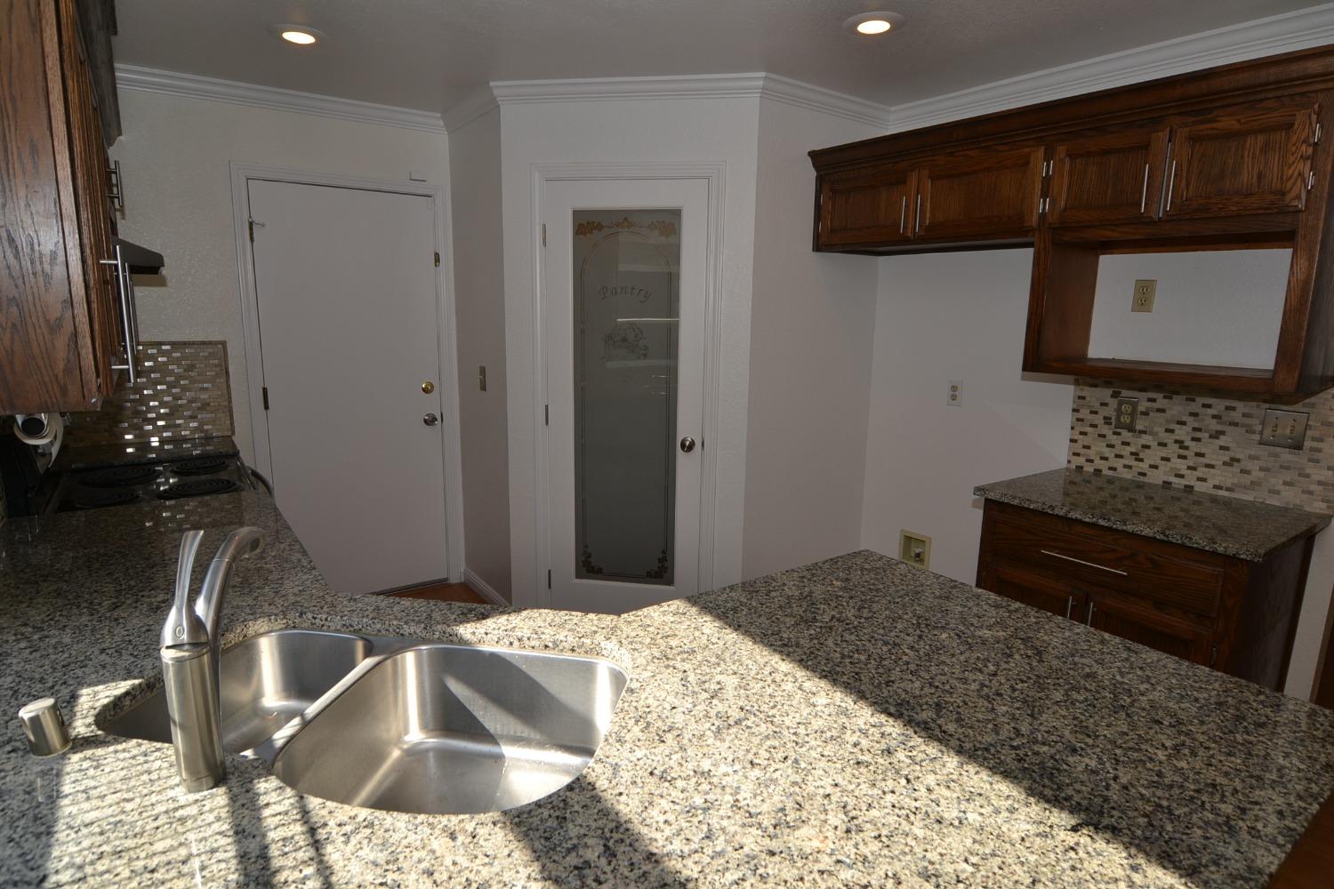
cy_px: 444
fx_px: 667
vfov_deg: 67.4
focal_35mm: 18
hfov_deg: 90.0
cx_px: 667
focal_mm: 12
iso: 100
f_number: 5.6
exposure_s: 1/160
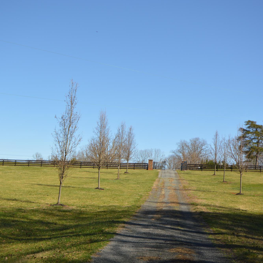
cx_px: 123
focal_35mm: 47
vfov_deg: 36.1
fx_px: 404
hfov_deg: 36.0
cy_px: 131
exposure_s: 1/200
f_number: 7.1
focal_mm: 24
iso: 100
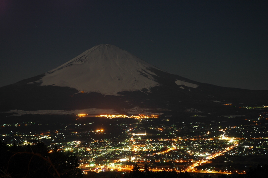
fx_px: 558
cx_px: 134
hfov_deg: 27.0
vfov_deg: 18.1
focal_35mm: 75
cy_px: 89
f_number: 6.3
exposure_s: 95.1
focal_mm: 50
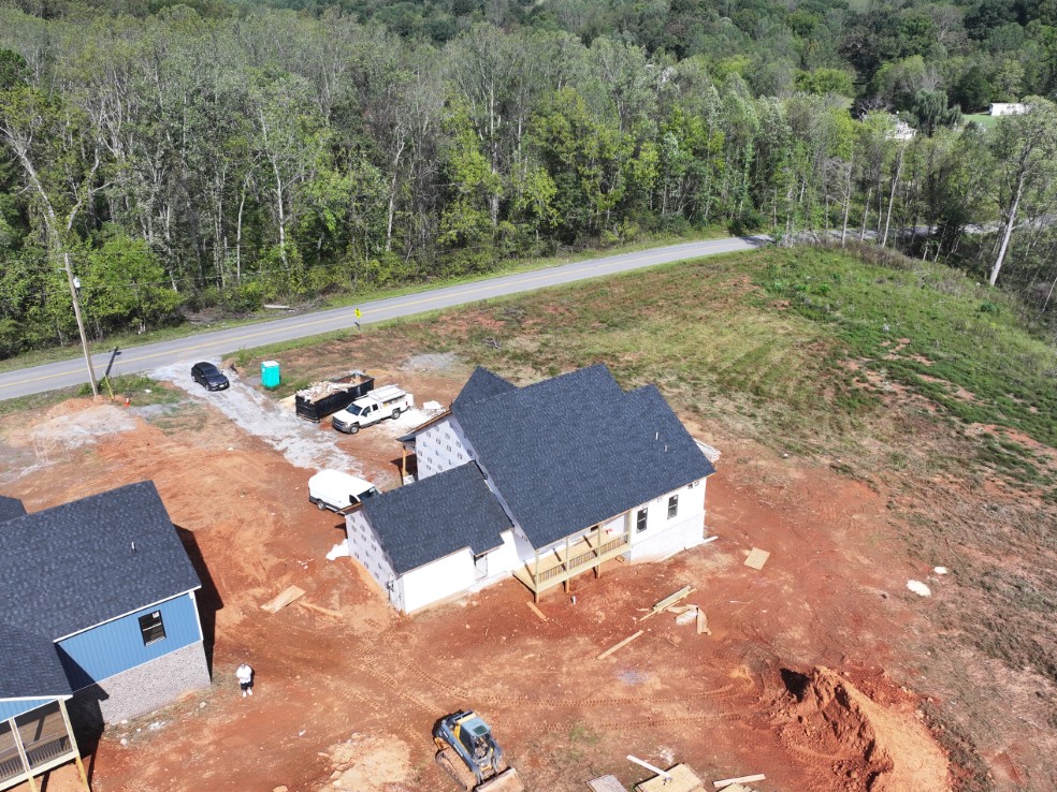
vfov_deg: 54.9
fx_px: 763
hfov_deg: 69.4
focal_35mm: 25
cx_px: 532
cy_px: 402
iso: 100
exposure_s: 1/1600
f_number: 2.8
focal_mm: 12.29
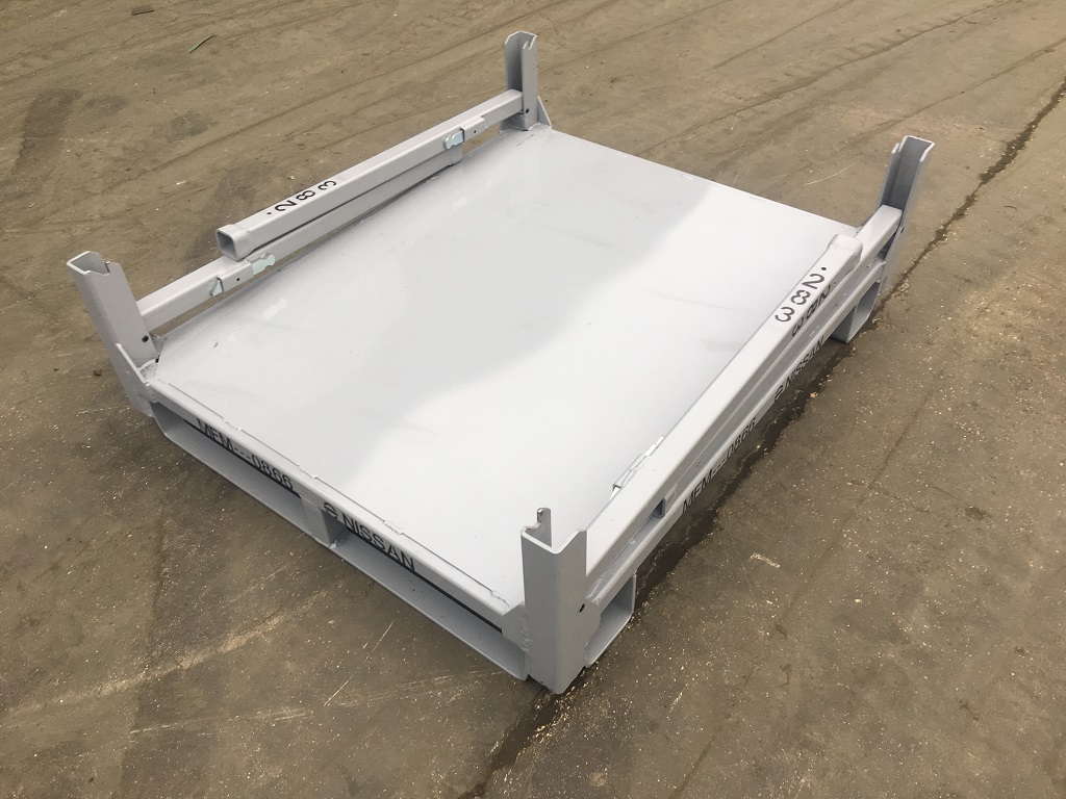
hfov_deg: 61.7
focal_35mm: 29
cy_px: 400
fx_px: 893
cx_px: 533
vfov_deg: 48.2
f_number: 2.2
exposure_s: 1/100
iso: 40
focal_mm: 4.15
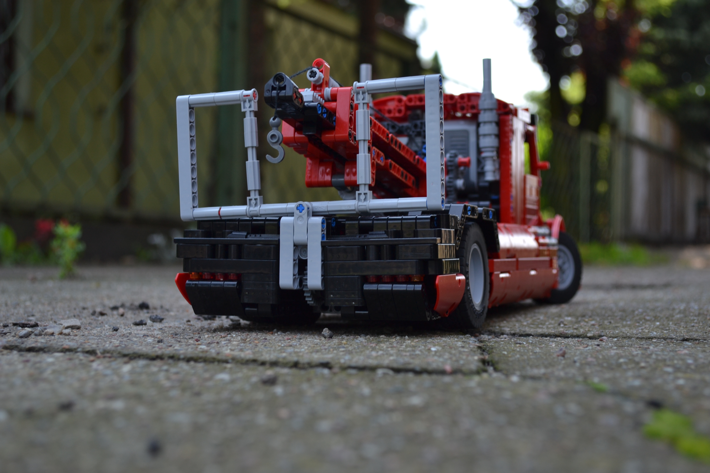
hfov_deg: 35.1
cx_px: 355
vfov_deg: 23.8
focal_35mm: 57
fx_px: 1124
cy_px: 236
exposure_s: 1/125
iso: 100
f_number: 5.6
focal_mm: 38
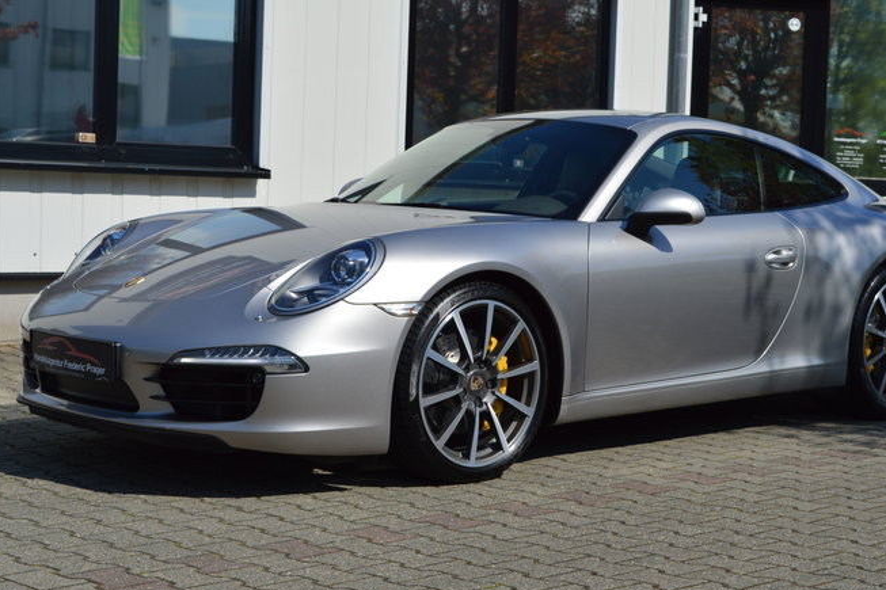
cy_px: 281
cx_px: 495
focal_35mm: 67
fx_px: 1648
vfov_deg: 20.3
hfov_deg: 30.1
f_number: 9
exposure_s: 1/320
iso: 100
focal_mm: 38
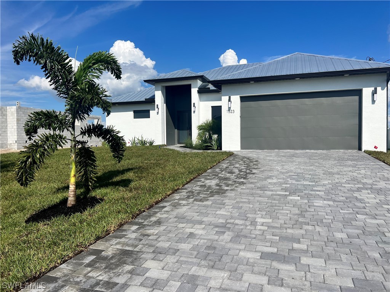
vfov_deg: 53.1
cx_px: 195
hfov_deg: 67.3
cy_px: 146
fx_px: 293
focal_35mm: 26
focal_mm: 5.7
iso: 50
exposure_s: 1/8000
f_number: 1.5
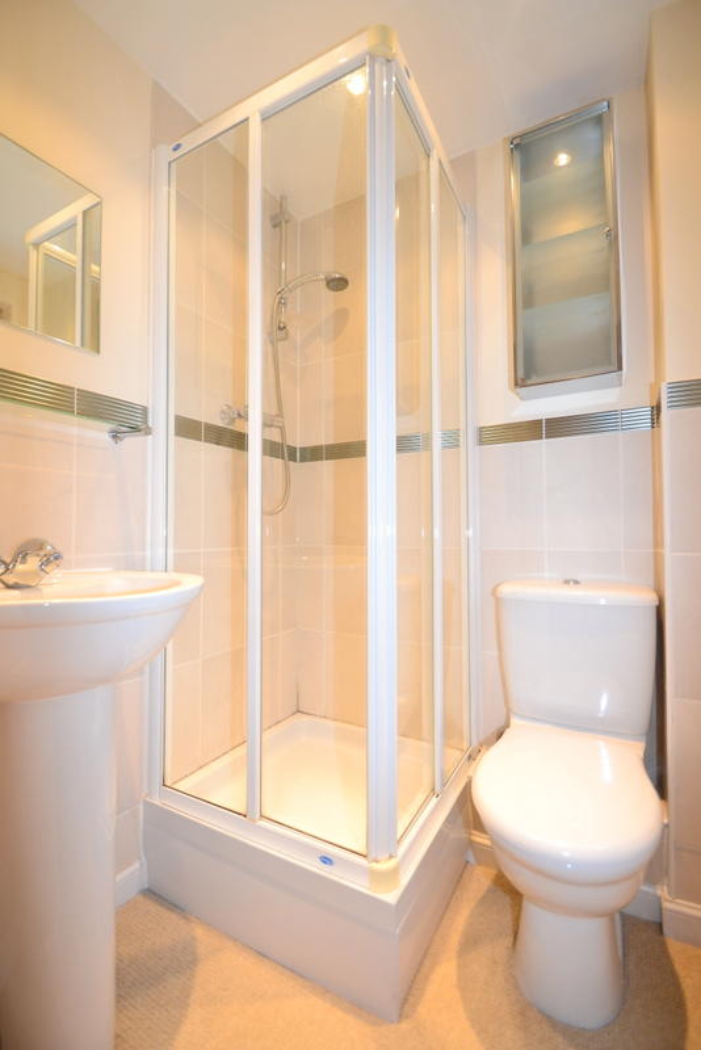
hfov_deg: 77.4
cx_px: 350
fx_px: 438
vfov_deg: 100.4
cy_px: 525
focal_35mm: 15
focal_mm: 10
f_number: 4
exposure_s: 1/60
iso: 400
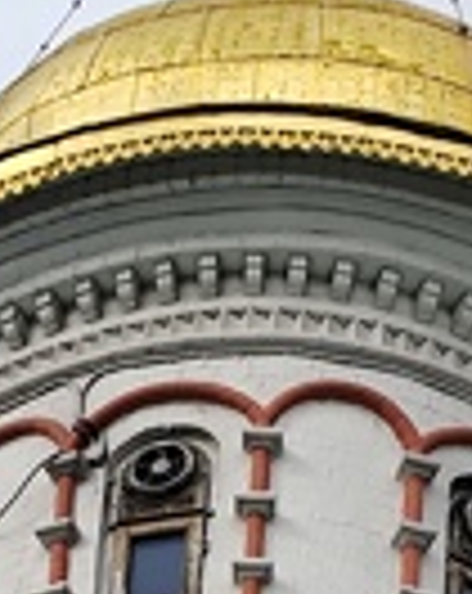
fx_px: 4731
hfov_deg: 5.6
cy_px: 1310
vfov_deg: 6.9
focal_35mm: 270
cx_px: -301
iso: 50
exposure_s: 1/787
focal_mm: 6.19
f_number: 1.65
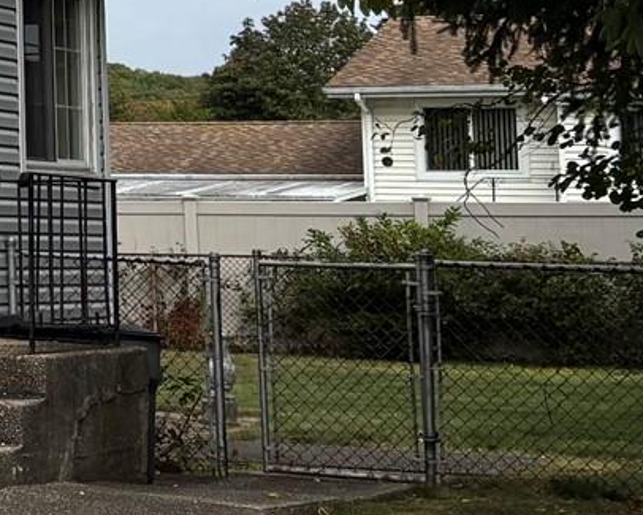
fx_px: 2436
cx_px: -968
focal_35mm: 128
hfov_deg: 11.8
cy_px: -74
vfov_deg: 11.8
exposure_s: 1/1876
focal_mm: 5.96
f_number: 1.6
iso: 50
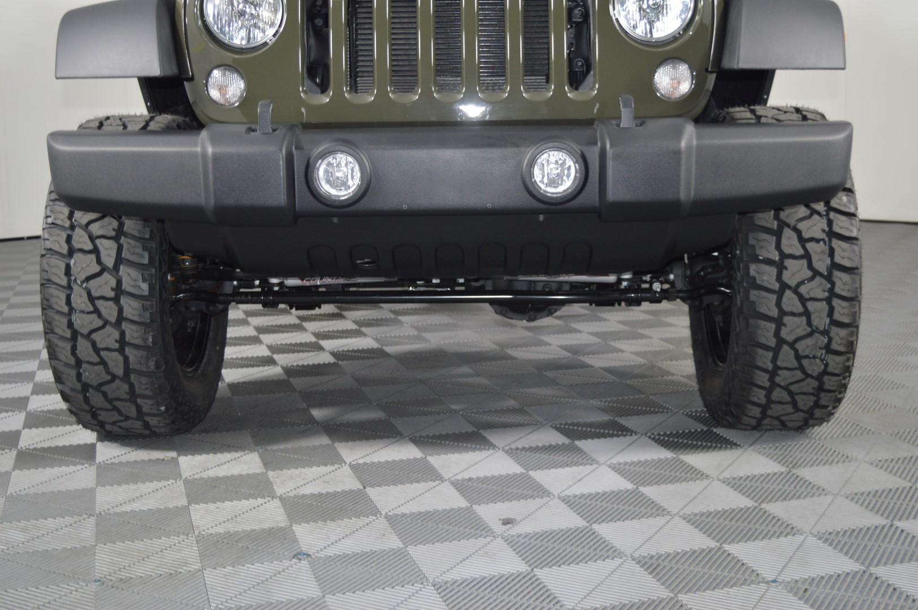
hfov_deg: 41.1
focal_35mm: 48
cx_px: 459
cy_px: 305
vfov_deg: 28.0
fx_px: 1223
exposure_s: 1/60
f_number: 4.5
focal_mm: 32
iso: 450
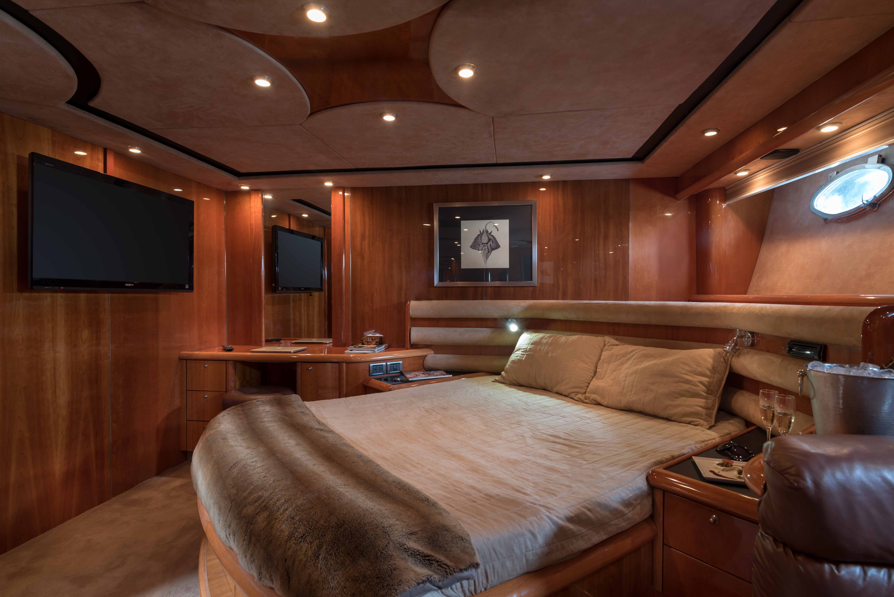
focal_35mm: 18
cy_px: 298
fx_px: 447
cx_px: 447
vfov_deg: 67.4
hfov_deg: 90.0
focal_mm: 18
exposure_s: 1/1.67
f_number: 8
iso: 200
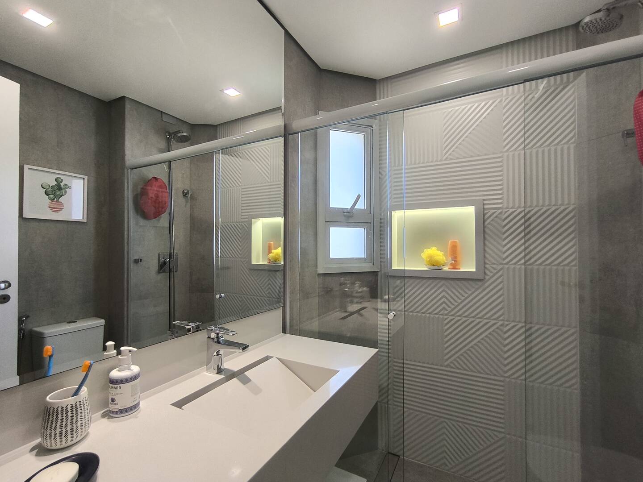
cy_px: 241
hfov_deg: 94.5
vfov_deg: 78.1
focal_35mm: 16
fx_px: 297
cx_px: 322
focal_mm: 1.65
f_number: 2.2
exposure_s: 1/60
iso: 80
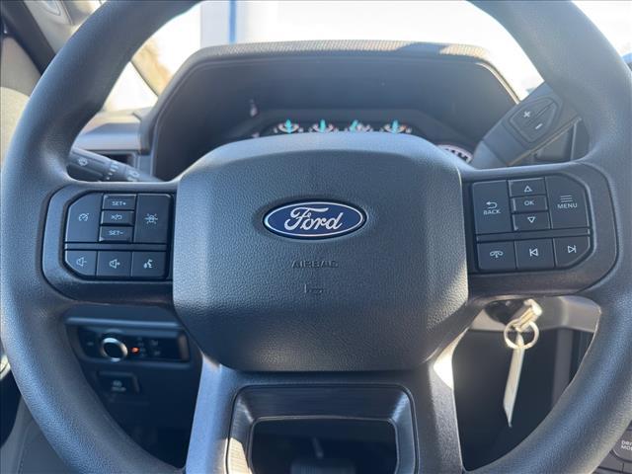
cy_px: 237
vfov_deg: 56.8
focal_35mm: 24
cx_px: 316
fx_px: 438
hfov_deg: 71.6
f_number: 1.78
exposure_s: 1/121
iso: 125
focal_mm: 6.76
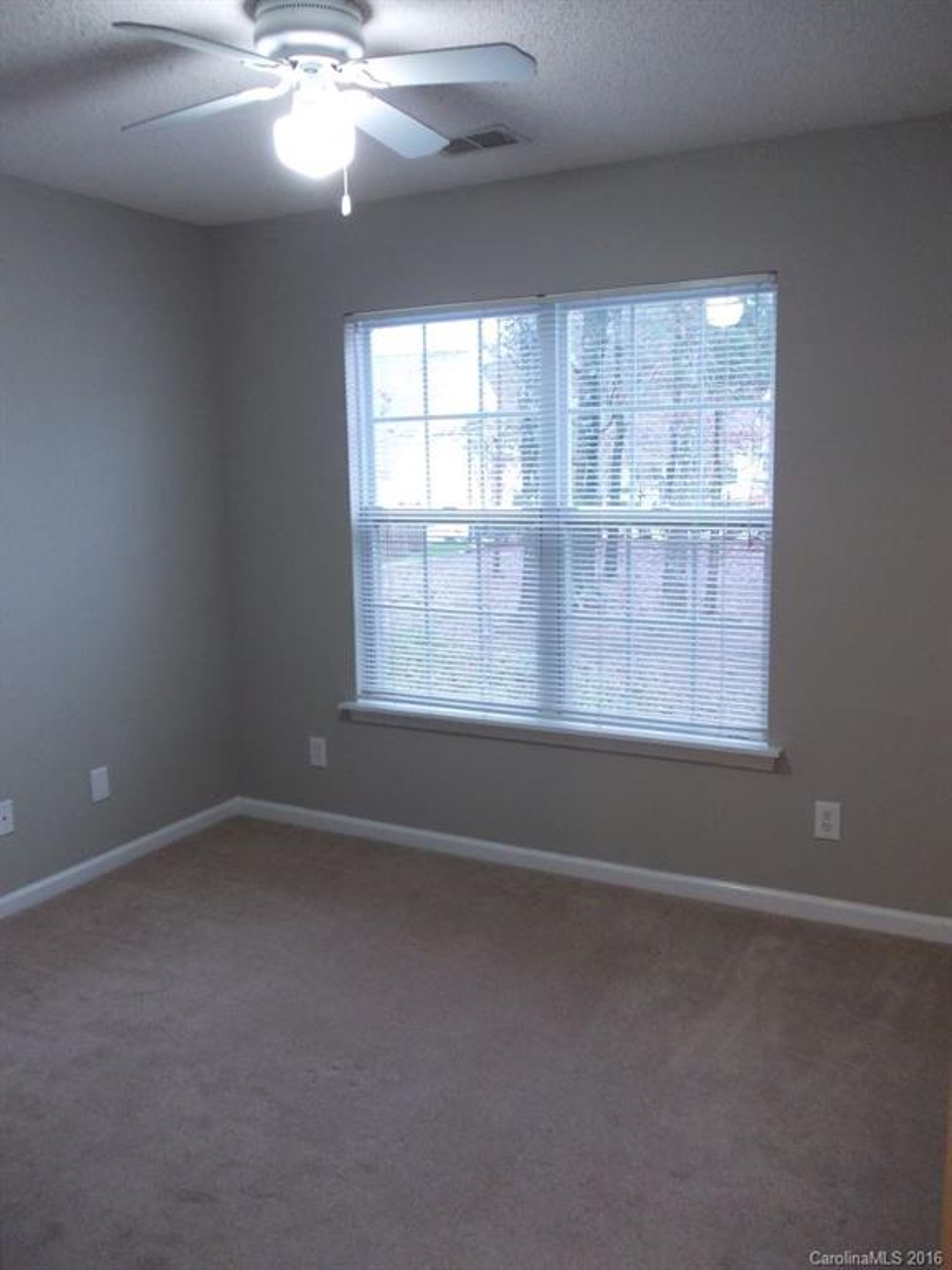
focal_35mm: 28
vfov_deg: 63.4
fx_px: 1027
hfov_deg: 49.7
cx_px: 476
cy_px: 635
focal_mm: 4
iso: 200
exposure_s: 1/15
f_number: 2.7
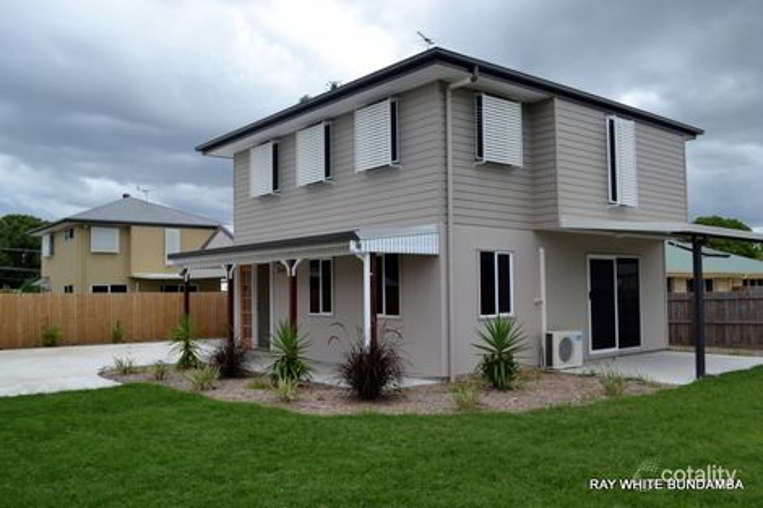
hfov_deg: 61.9
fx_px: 636
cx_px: 382
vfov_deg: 43.6
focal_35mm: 30
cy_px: 254
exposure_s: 1/320
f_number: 6.3
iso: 100
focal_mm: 20
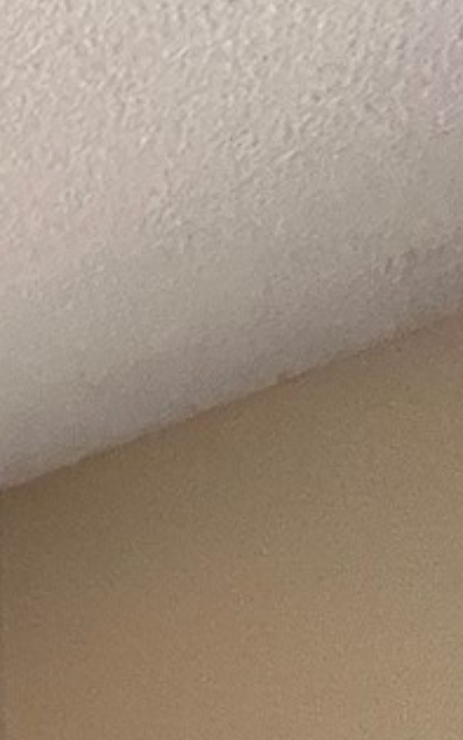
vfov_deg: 25.0
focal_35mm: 70
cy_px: 987
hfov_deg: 9.9
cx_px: -1119
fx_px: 1413
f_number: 1.8
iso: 1000
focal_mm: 1.57
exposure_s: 1/40
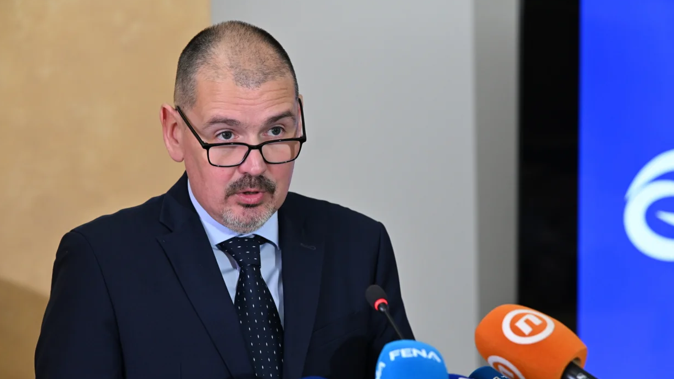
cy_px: 204
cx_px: 337
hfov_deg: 18.1
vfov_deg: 10.2
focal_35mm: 119
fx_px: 2118
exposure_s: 1/125
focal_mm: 75
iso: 1400
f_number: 2.8
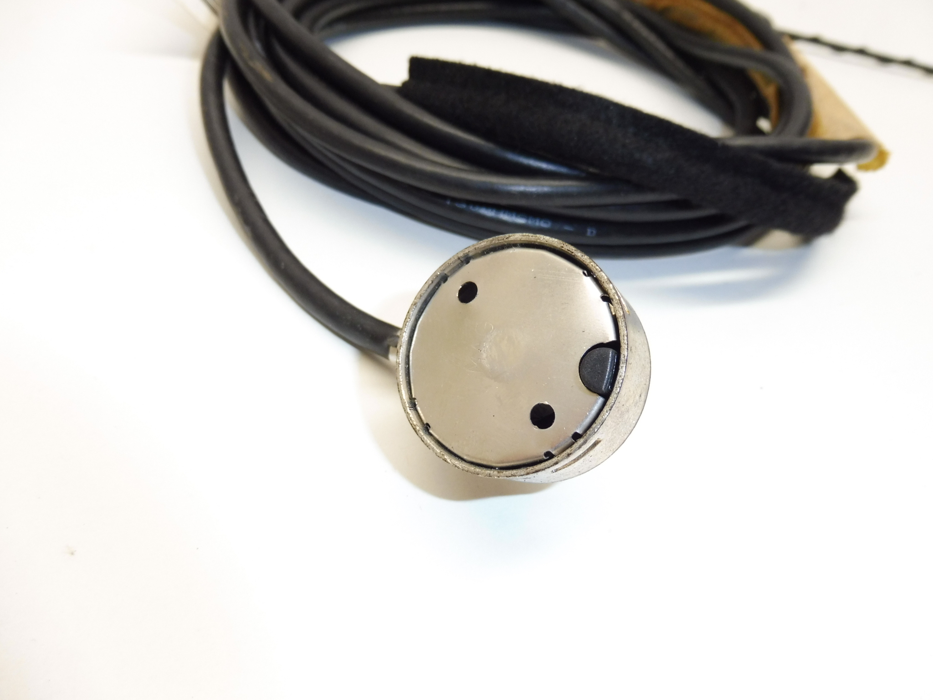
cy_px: 350
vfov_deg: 56.8
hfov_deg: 71.6
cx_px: 466
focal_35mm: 24
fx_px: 647
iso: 200
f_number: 3.5
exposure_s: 1/60
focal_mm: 4.3
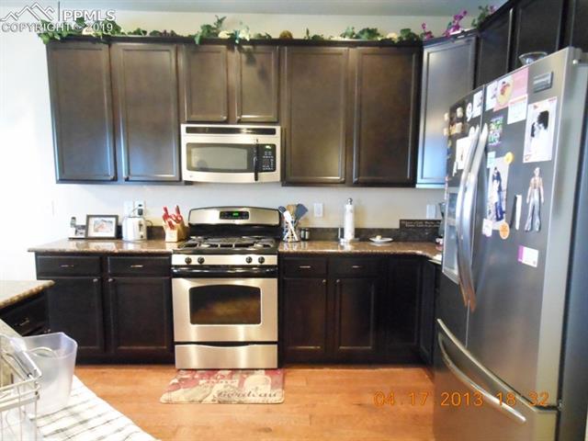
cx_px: 294
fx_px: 425
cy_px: 220
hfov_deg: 69.4
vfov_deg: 54.9
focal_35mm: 25
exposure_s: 1/6
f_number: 3.2
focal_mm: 4.5
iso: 800
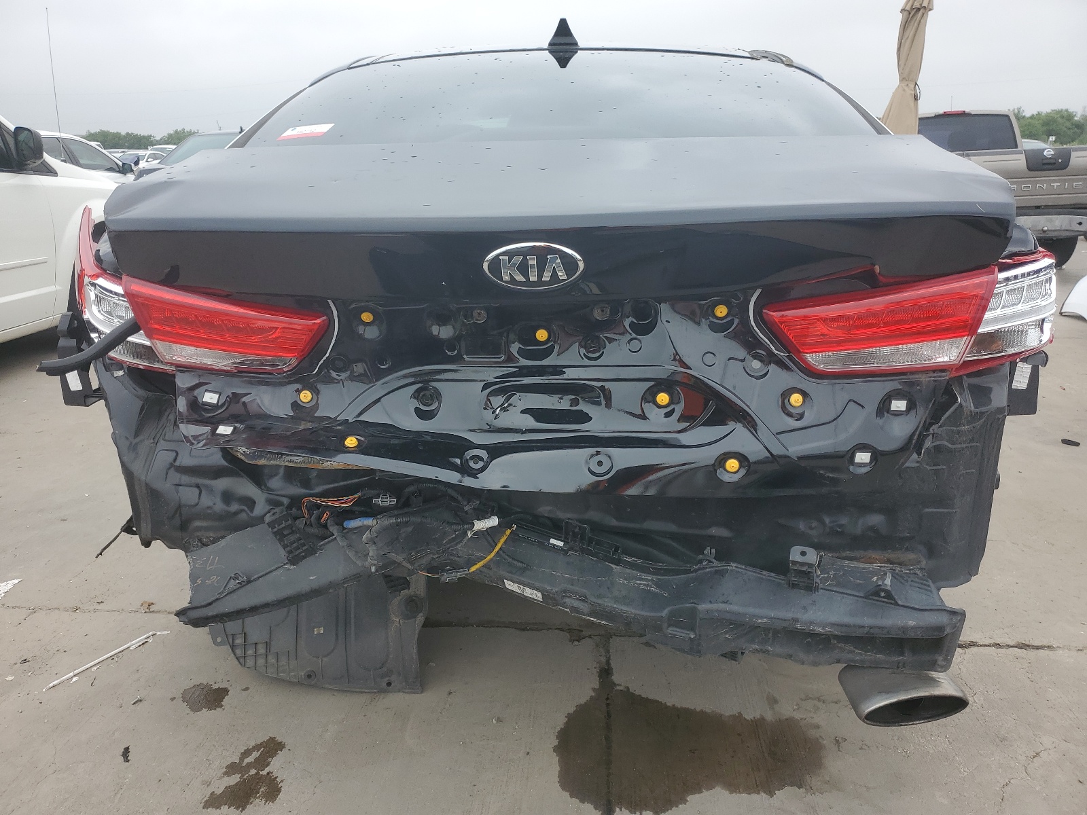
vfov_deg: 53.1
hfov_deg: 67.3
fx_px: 816
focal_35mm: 26
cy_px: 408
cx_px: 544
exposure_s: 1/667
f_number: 1.5
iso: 50
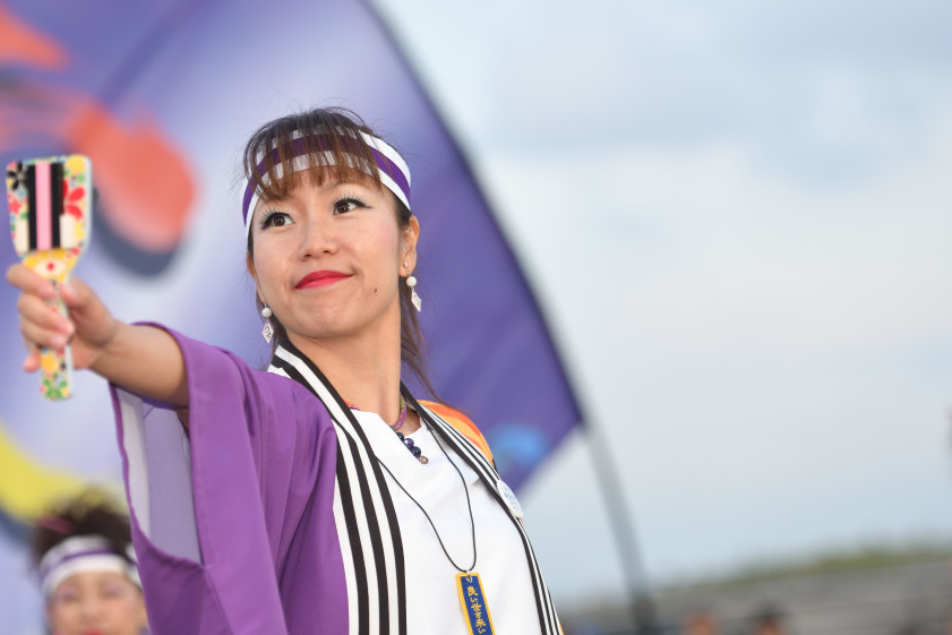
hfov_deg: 13.1
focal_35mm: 157
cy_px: 390
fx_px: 4152
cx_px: 367
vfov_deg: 8.7
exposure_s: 1/320
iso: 320
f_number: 2.8
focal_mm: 110
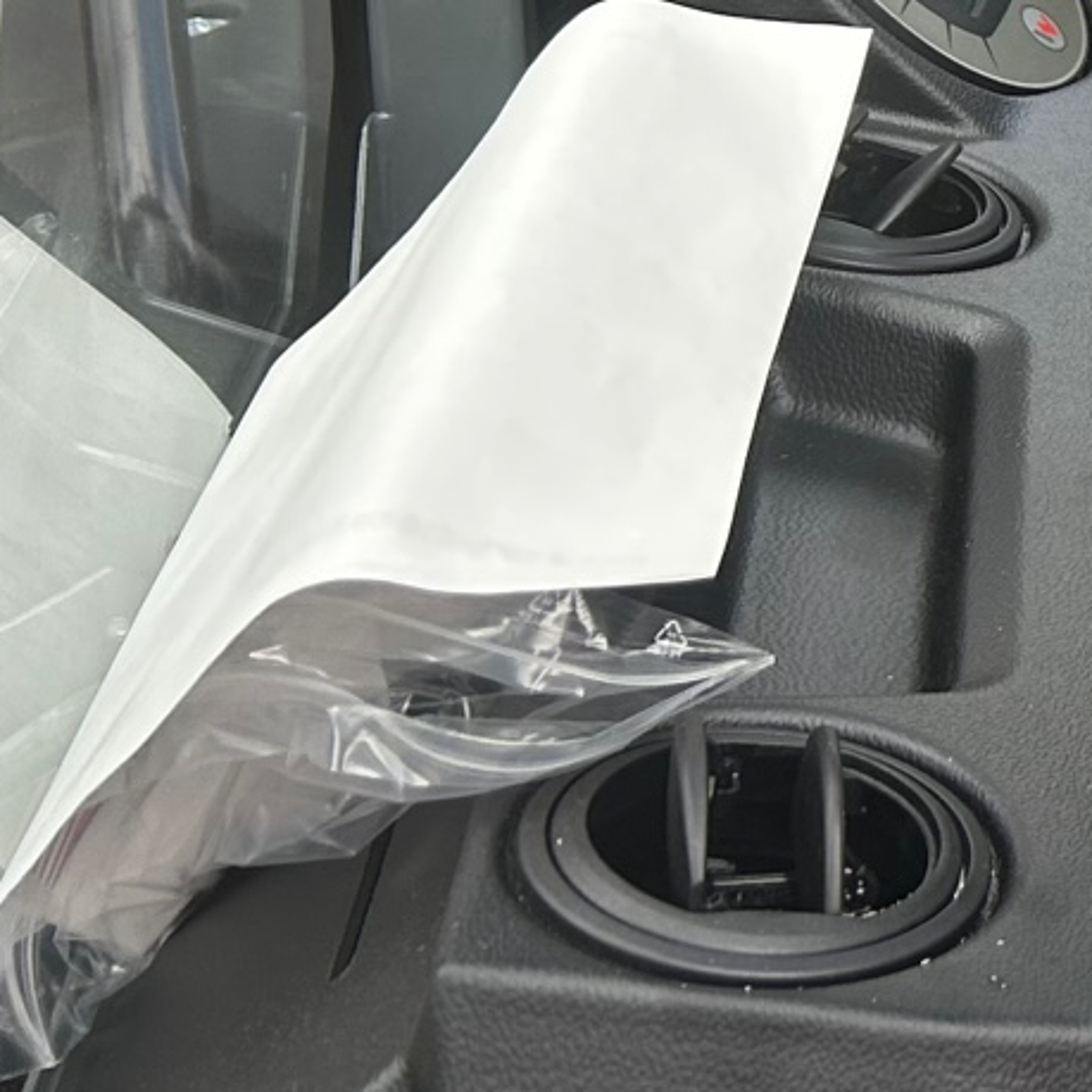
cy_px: -67
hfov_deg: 13.8
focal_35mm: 101
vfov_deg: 16.8
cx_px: 2381
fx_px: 3605
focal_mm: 5.7
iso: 50
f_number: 1.5
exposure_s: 1/427
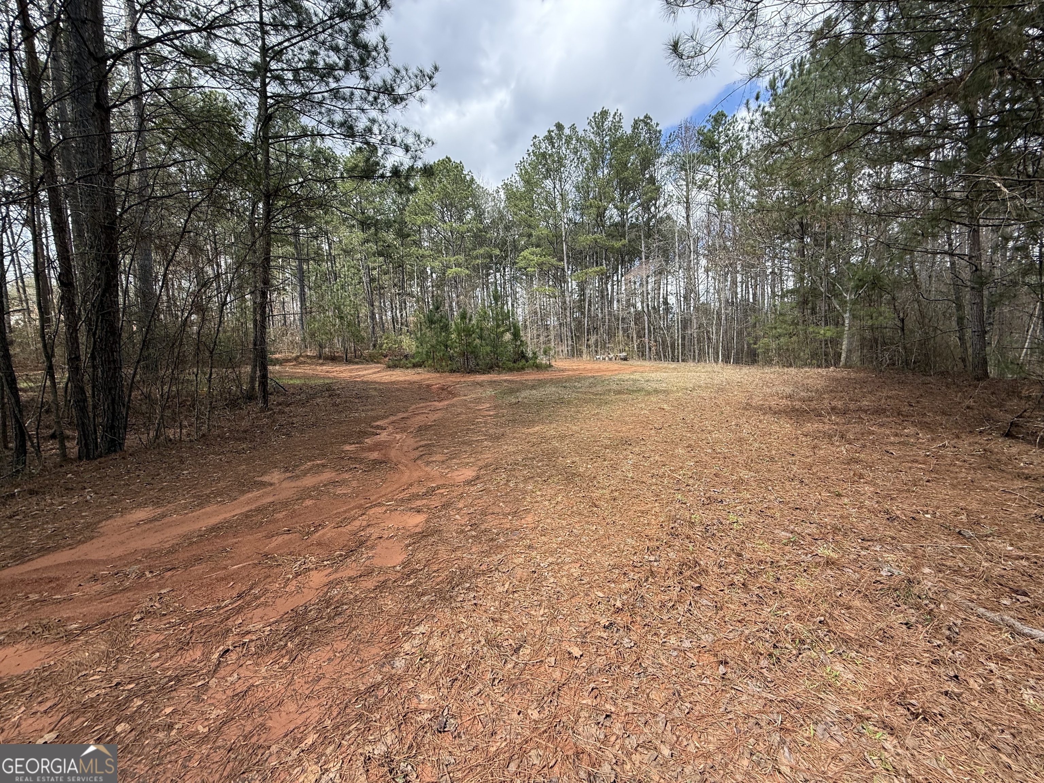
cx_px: 522
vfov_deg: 85.7
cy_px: 392
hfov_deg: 102.1
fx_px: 422
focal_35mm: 14
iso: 50
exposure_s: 1/458
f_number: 2.2
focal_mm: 2.22
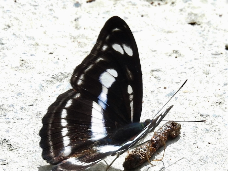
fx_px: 7929
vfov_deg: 1.2
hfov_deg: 1.6
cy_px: 112
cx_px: 120
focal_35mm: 1204
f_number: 5.6
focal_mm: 125
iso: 100
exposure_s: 1/250
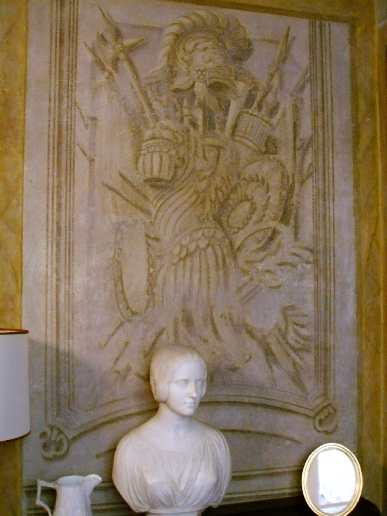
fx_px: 596
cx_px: 191
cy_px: 258
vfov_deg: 46.8
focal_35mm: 40
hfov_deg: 36.0
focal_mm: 6.6
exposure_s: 1/4
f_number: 3.5
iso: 150
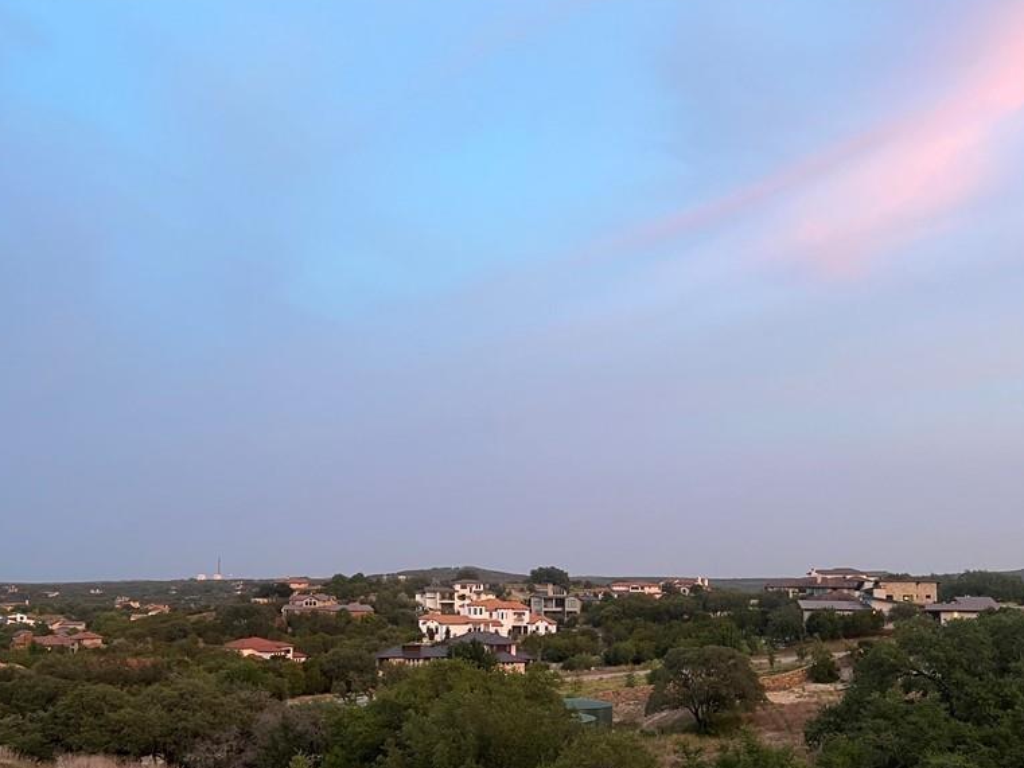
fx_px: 1036
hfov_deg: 52.6
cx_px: 483
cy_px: 498
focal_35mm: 35
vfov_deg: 40.3
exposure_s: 1/42
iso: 125
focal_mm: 5.7
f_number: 1.5
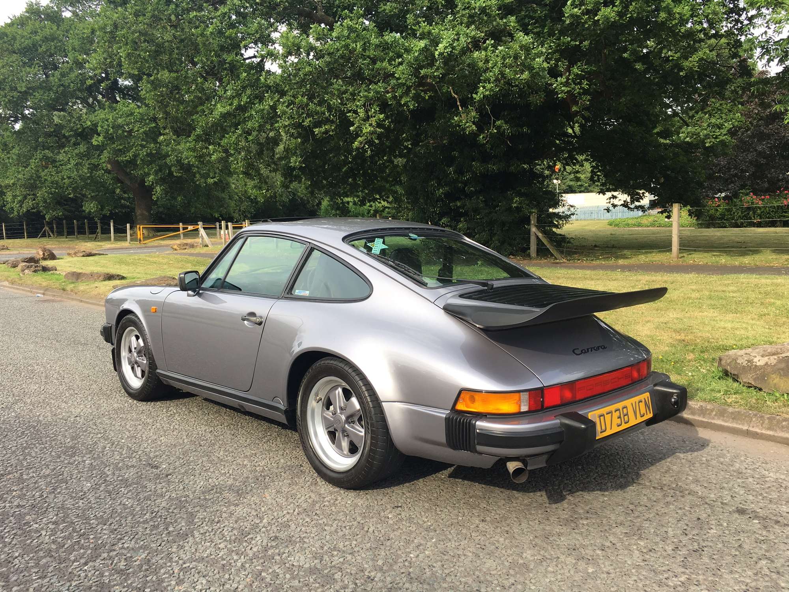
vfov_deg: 48.2
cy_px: 296
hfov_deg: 61.7
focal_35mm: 29
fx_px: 661
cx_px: 394
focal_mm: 4.15
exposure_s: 1/386
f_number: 2.2
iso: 25
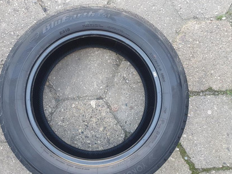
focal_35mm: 32
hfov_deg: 56.7
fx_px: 215
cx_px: 103
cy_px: 95
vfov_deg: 44.2
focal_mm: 4.32
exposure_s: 1/100
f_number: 2.4
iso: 160
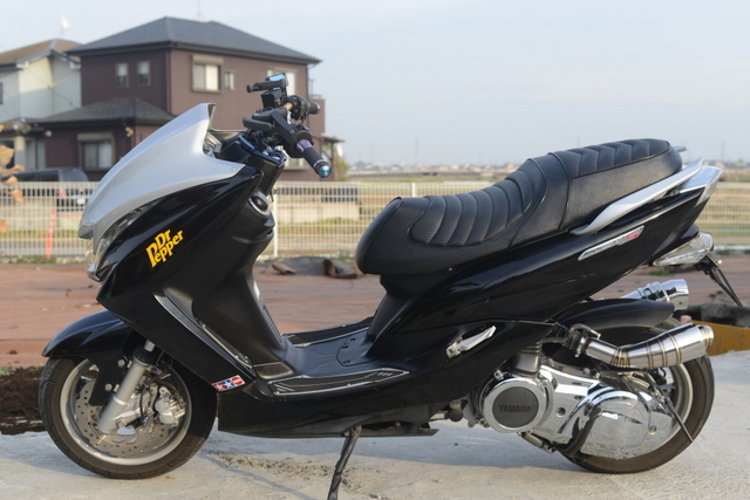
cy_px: 250
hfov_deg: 39.6
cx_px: 375
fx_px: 1042
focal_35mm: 50
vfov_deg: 27.0
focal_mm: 50
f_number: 6.3
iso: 100
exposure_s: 1/160
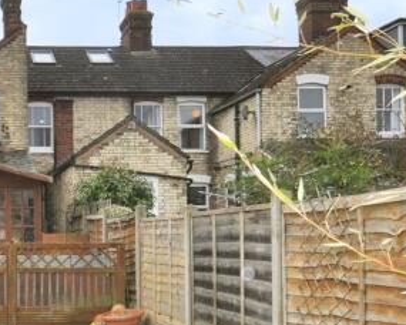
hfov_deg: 30.9
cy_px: 180
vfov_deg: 27.3
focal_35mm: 56
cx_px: -13
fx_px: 669
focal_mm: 11
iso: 400
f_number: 4.5
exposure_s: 1/160
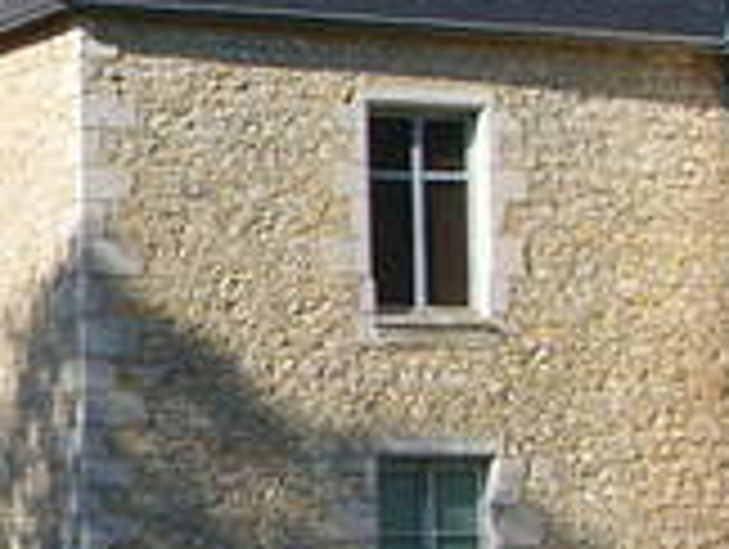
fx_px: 3902
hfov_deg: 10.5
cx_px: -166
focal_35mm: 185
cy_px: 184
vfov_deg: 8.0
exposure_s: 1/800
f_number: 4.3
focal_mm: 6.2
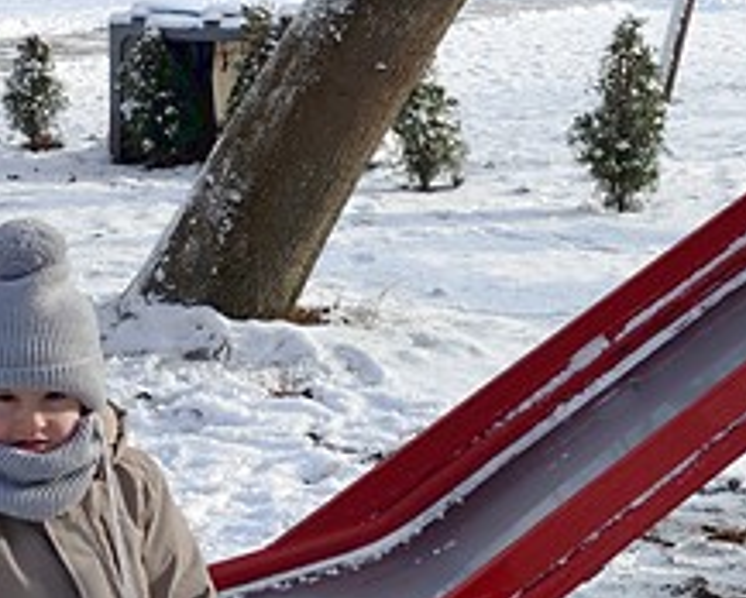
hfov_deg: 19.7
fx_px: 2144
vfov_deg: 15.9
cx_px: 443
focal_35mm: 97
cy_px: 296
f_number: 1.8
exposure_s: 1/1263
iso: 50
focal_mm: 4.68
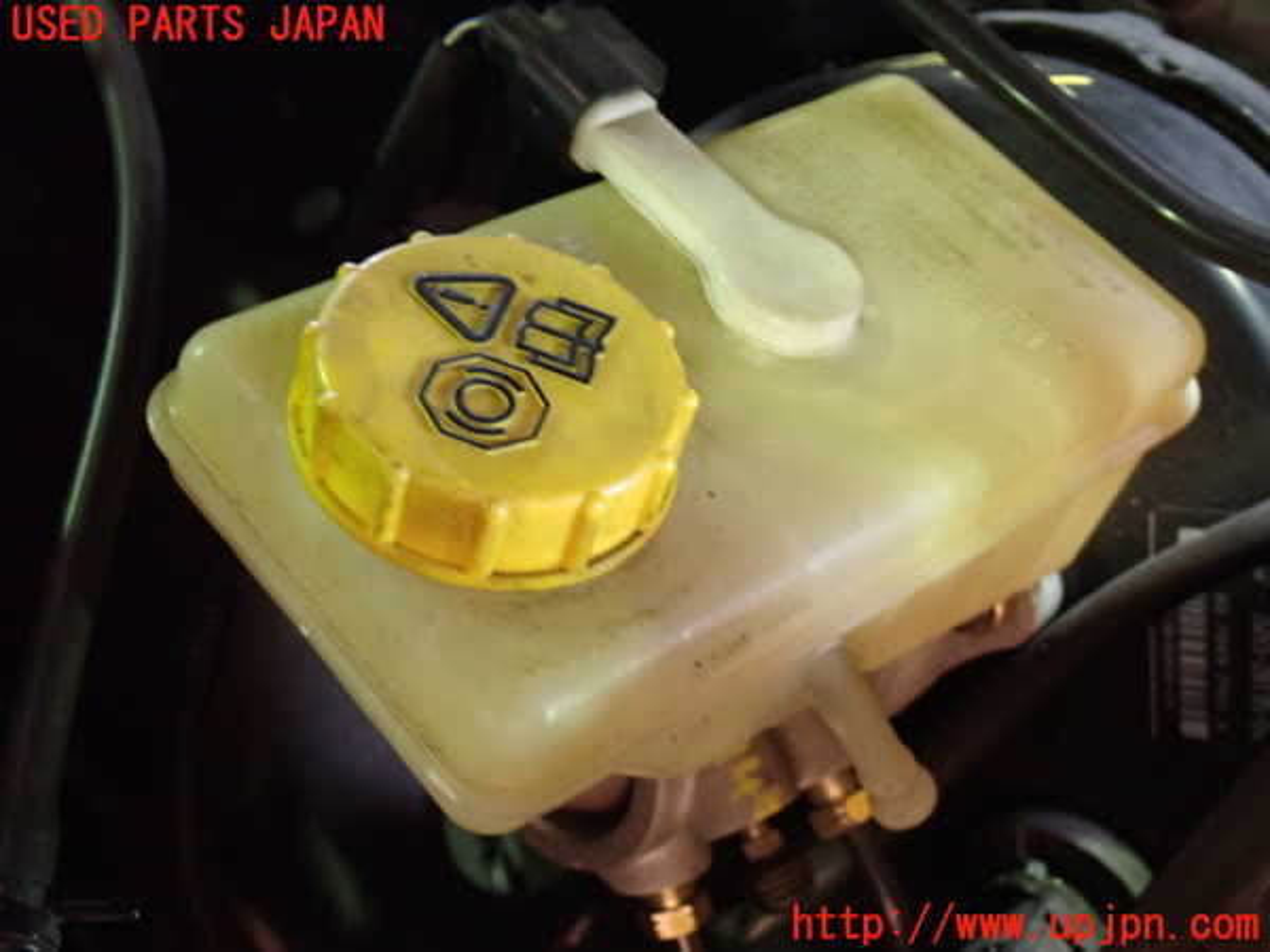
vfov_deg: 29.1
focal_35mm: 50
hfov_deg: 38.2
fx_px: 1834
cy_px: 476
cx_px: 635
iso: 800
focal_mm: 9.01
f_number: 3.2
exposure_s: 1/15
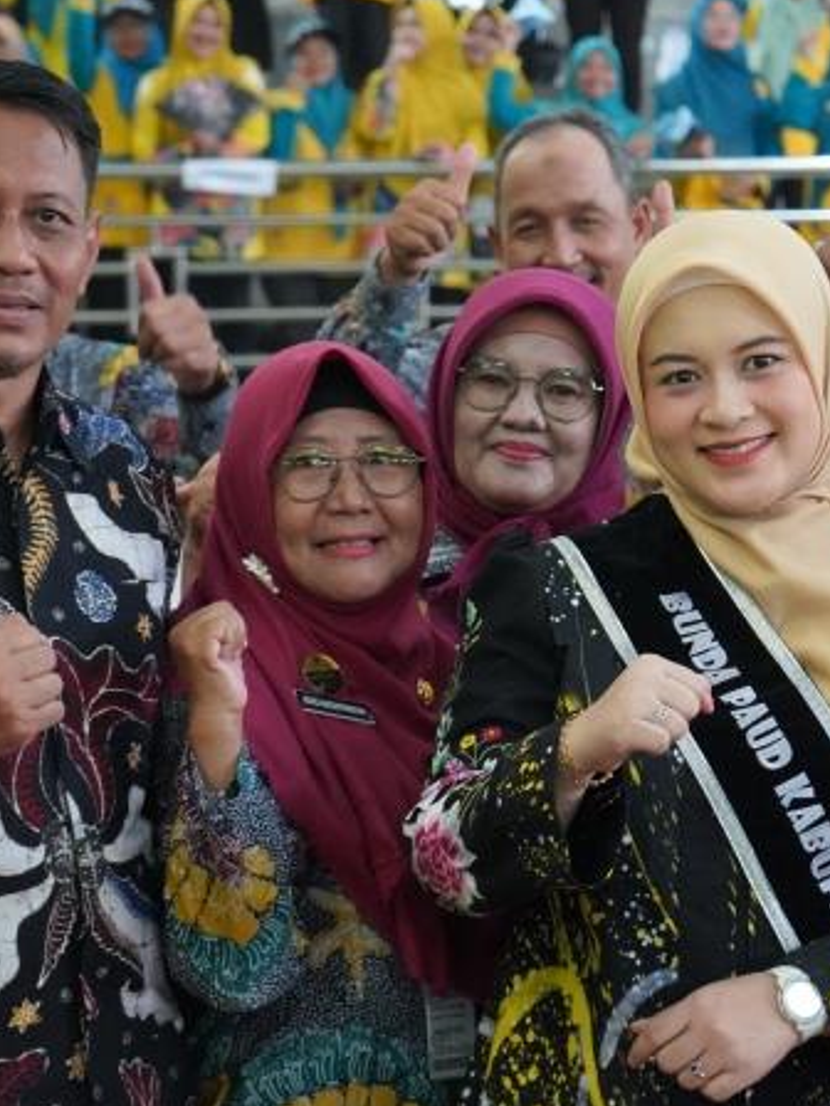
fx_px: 4923
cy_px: 339
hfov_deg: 9.6
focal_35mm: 154
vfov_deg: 12.8
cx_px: 692
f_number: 5.6
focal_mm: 70
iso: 8000
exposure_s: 1/160
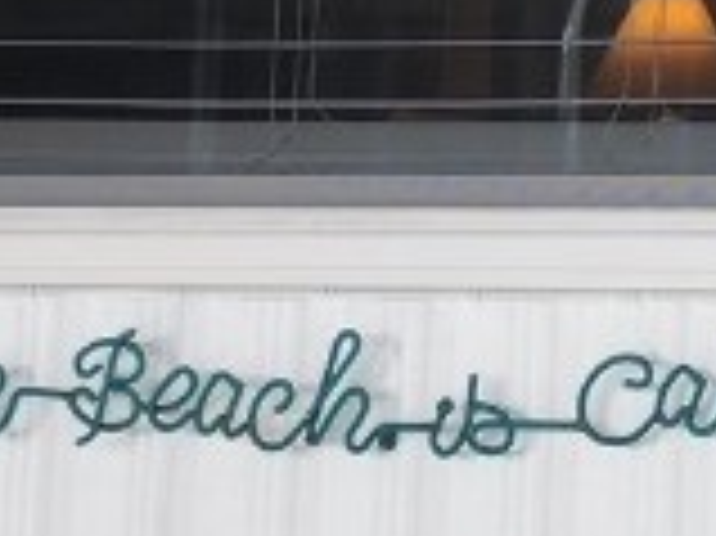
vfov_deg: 9.4
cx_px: 1319
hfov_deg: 12.2
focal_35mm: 148
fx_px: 3059
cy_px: -545
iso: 16
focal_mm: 6.4
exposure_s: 1/180
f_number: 1.8
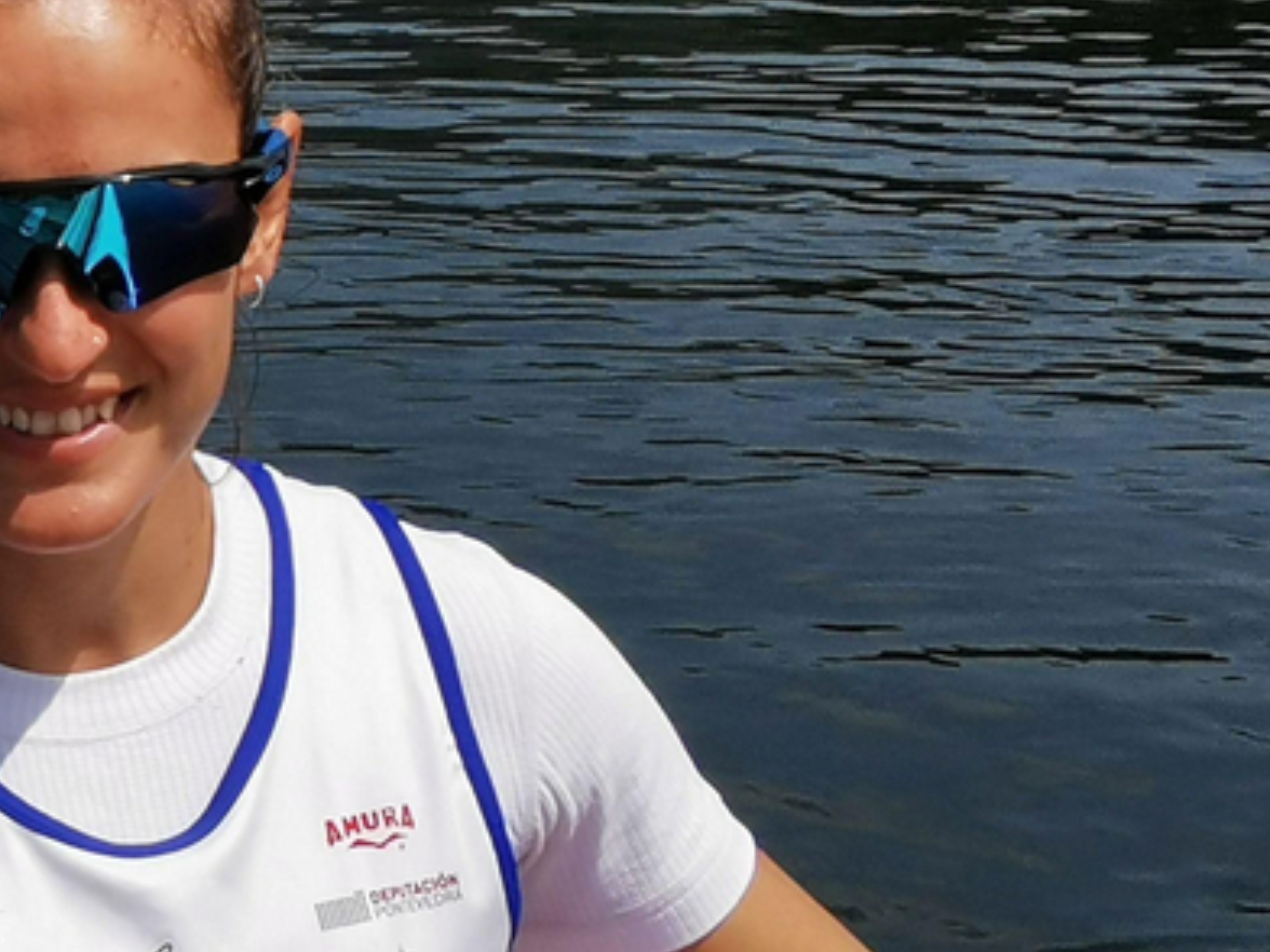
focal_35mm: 102
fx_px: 3742
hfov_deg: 17.7
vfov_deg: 14.5
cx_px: -505
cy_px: 628
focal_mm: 2.35
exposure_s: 1/1721
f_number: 2.2
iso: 50
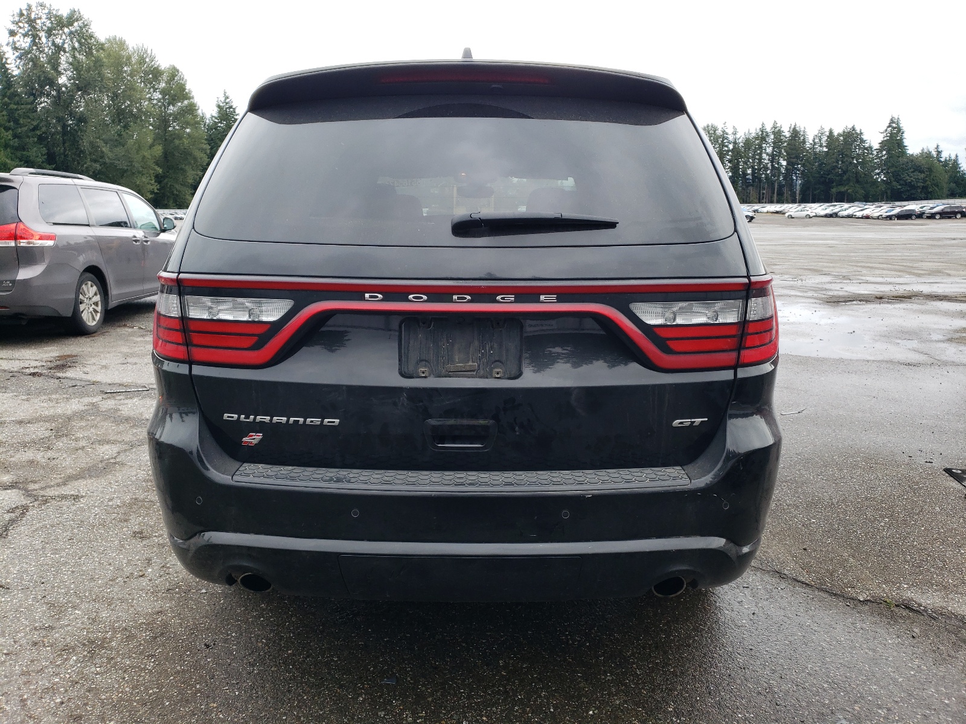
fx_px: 726
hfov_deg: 67.3
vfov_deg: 53.1
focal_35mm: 26
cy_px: 362
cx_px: 483
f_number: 1.5
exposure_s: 1/588
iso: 50
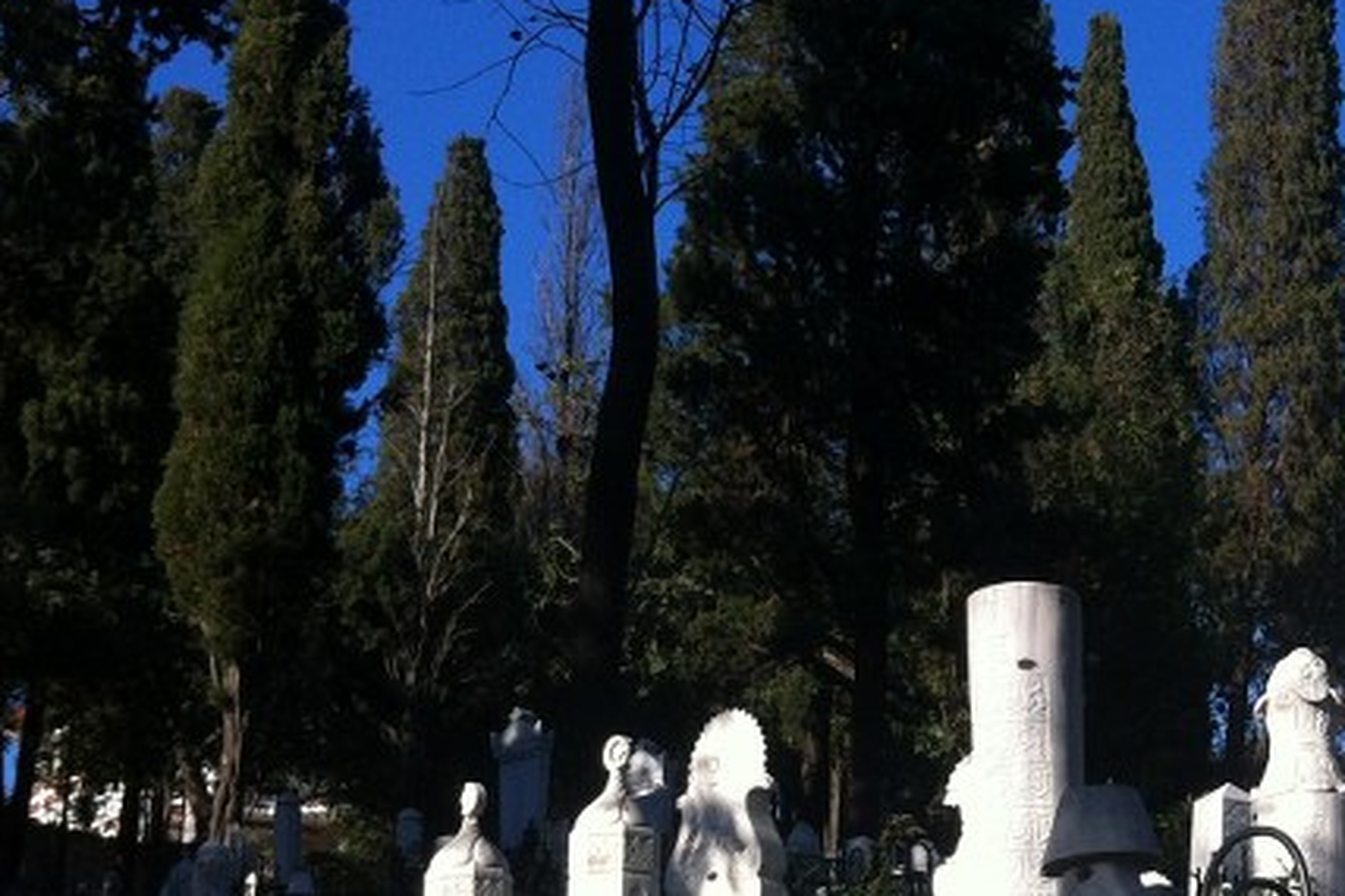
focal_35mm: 85
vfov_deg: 15.9
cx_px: 1395
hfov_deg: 22.8
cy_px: 725
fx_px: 3174
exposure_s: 1/943
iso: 80
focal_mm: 3.85
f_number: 2.8
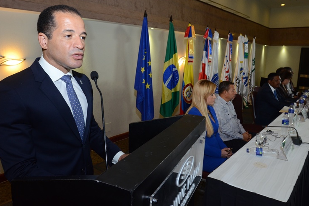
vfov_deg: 48.7
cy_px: 101
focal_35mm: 27
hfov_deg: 68.3
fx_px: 228
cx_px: 152
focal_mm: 17
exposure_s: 1/50
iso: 1250
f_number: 6.3
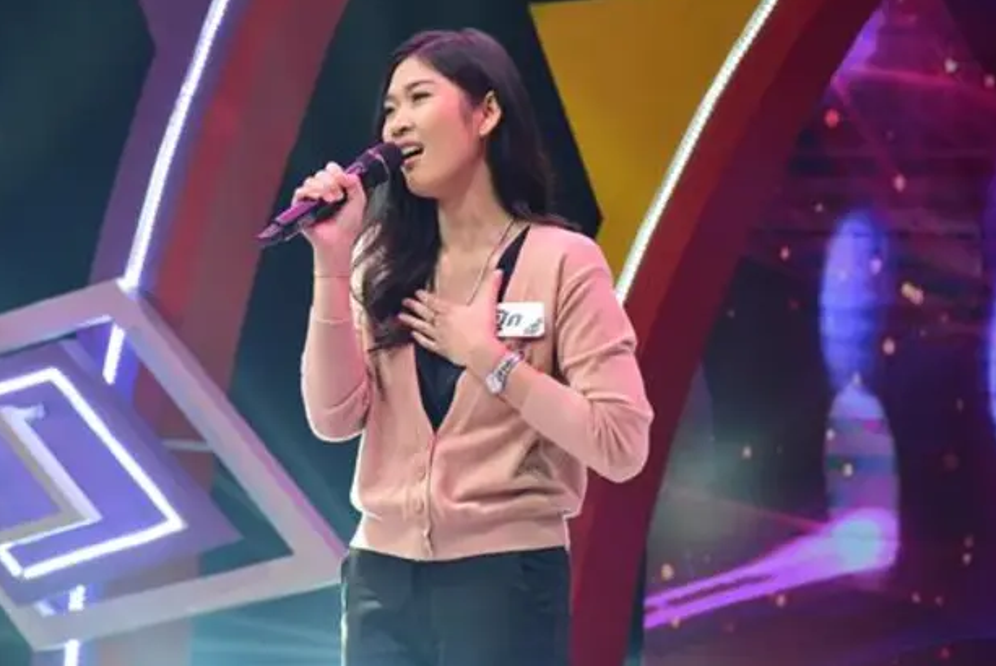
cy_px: 318
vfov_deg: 5.2
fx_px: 7394
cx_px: 372
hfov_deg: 7.7
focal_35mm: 267
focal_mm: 140
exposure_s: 1/250
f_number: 5.6
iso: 1250
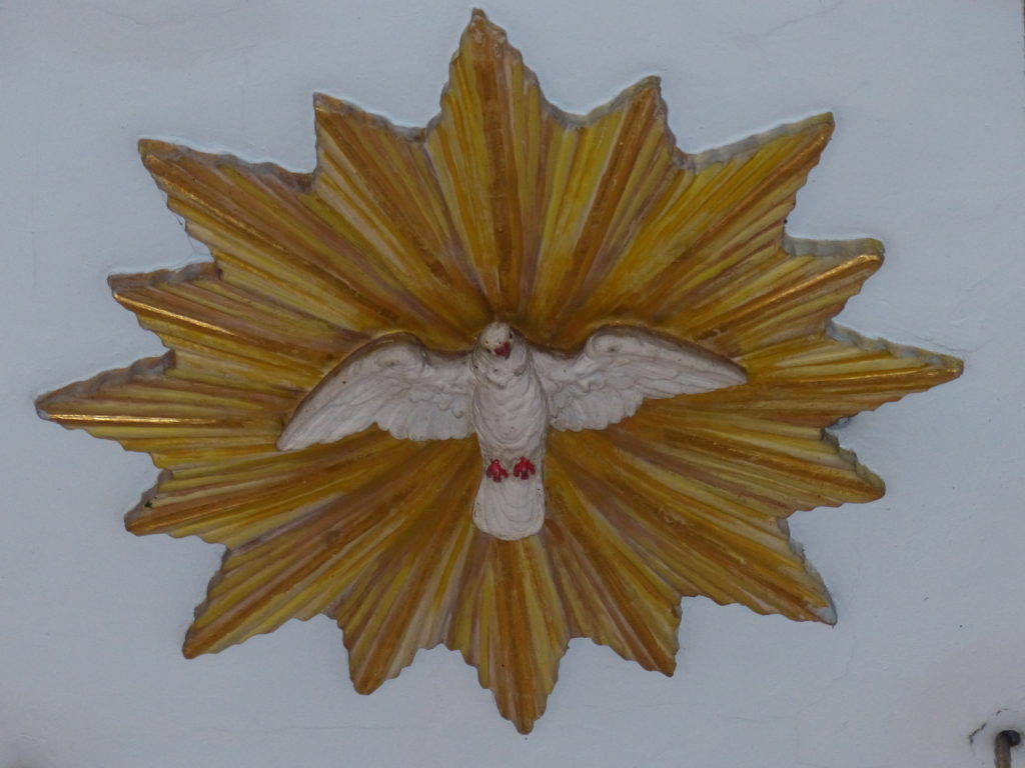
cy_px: 384
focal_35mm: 285
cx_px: 512
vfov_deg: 5.2
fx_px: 8439
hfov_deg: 7.0
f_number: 2.8
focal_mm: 51.2
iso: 400
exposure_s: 1/80
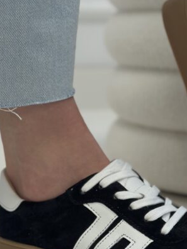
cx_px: 165
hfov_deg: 15.1
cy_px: 116
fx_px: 699
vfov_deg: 20.2
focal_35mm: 97
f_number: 1.78
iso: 125
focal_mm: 6.86
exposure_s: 1/100
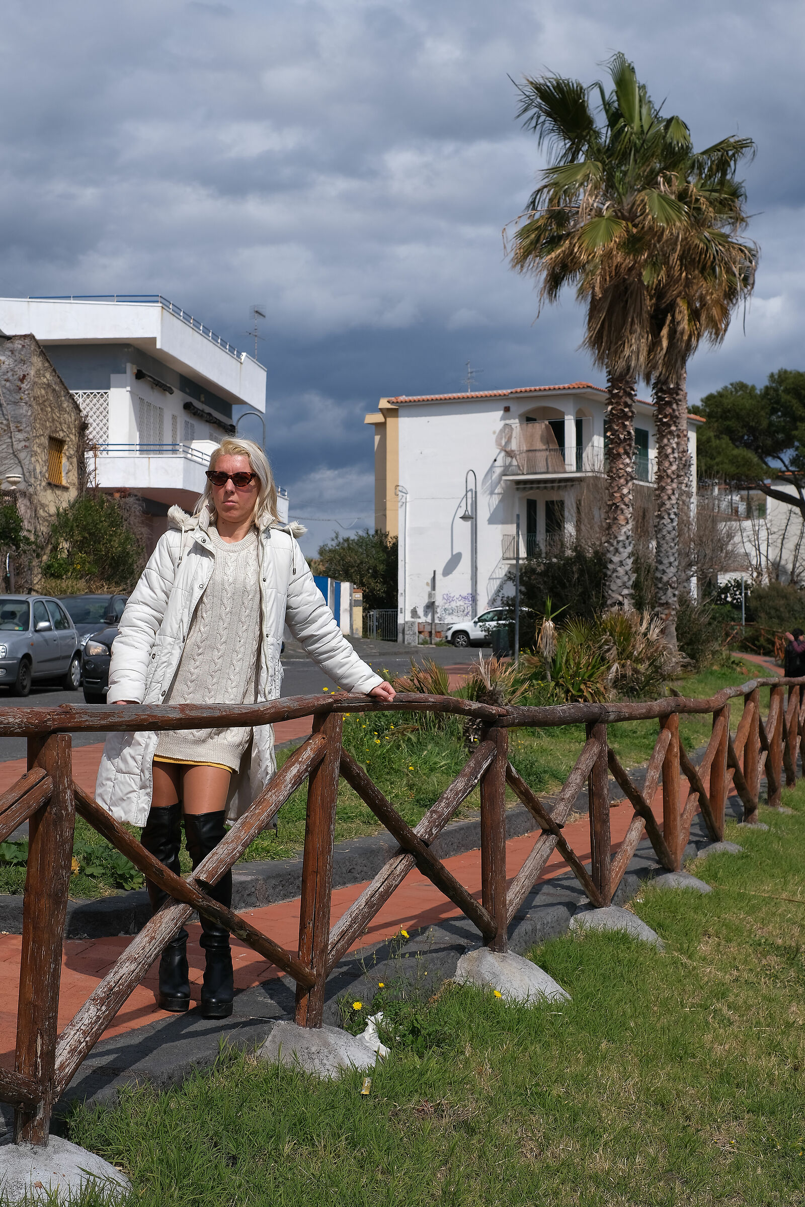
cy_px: 604
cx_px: 402
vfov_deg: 37.5
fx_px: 1778
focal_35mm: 53
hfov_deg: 25.5
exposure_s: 1/500
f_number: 7.1
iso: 80
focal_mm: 35
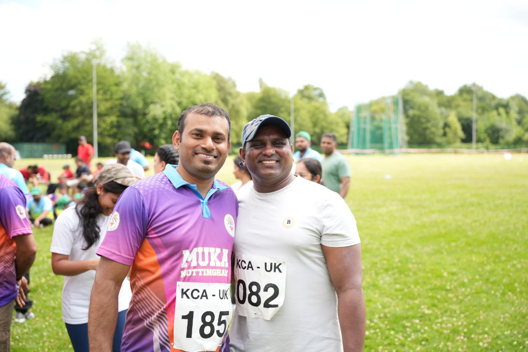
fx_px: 604
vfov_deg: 32.5
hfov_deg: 47.2
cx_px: 264
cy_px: 176
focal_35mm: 41
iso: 250
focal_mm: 41.2
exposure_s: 1/1000
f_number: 2.8
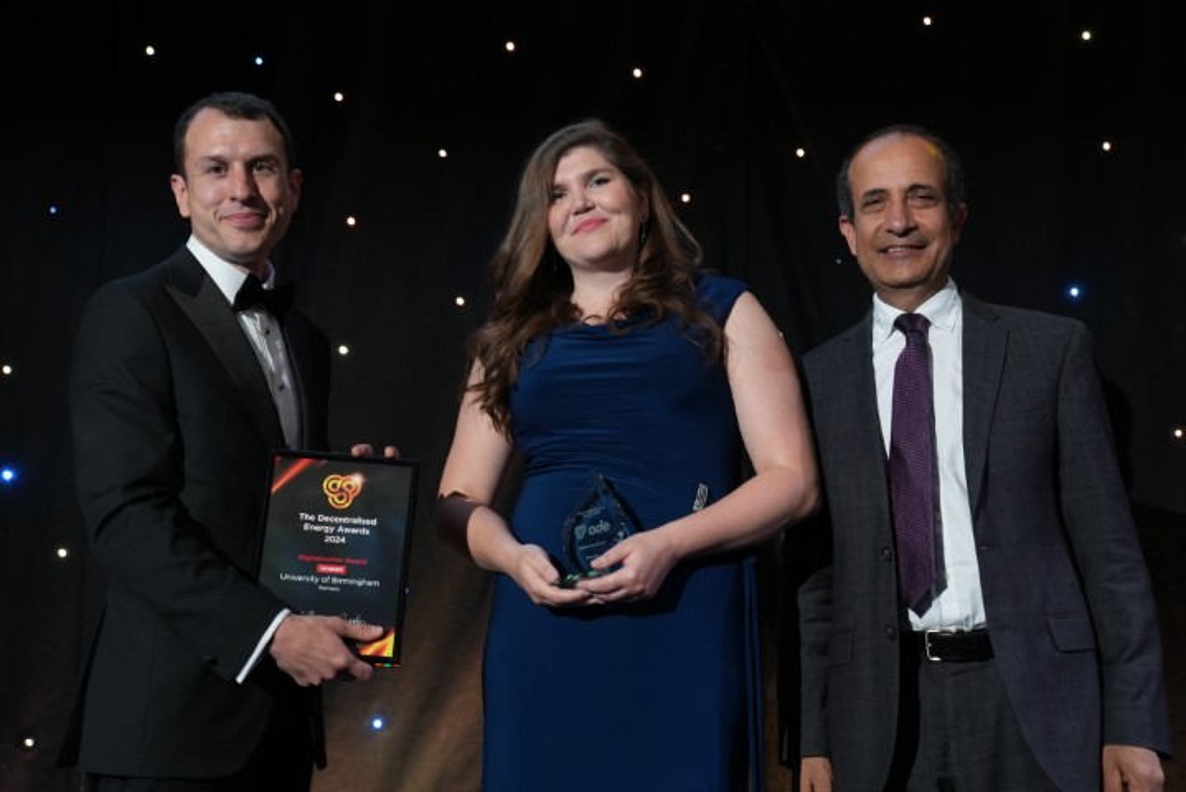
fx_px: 1911
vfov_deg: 23.4
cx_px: 593
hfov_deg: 34.5
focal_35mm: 58
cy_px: 396
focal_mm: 58
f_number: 2.8
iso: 1600
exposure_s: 1/125
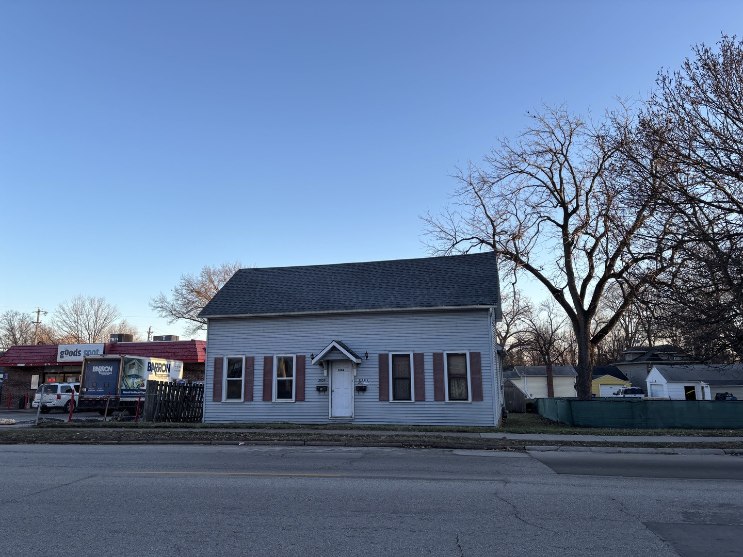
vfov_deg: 53.1
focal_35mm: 26
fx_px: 558
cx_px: 372
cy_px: 278
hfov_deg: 67.3
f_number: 1.6
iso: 50
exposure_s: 1/769
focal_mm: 5.96
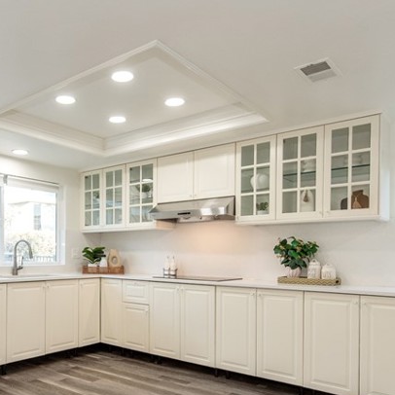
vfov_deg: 53.6
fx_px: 387
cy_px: 239
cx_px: 117
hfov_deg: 52.5
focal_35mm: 30
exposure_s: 1/125
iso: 800
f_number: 5.6
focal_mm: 14
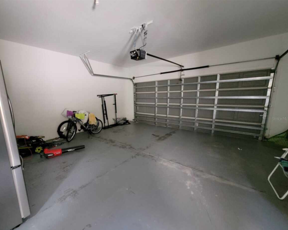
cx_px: 132
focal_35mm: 14
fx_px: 119
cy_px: 118
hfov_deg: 100.5
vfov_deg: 88.0
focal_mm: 1.74
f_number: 2.2
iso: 800
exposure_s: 1/24
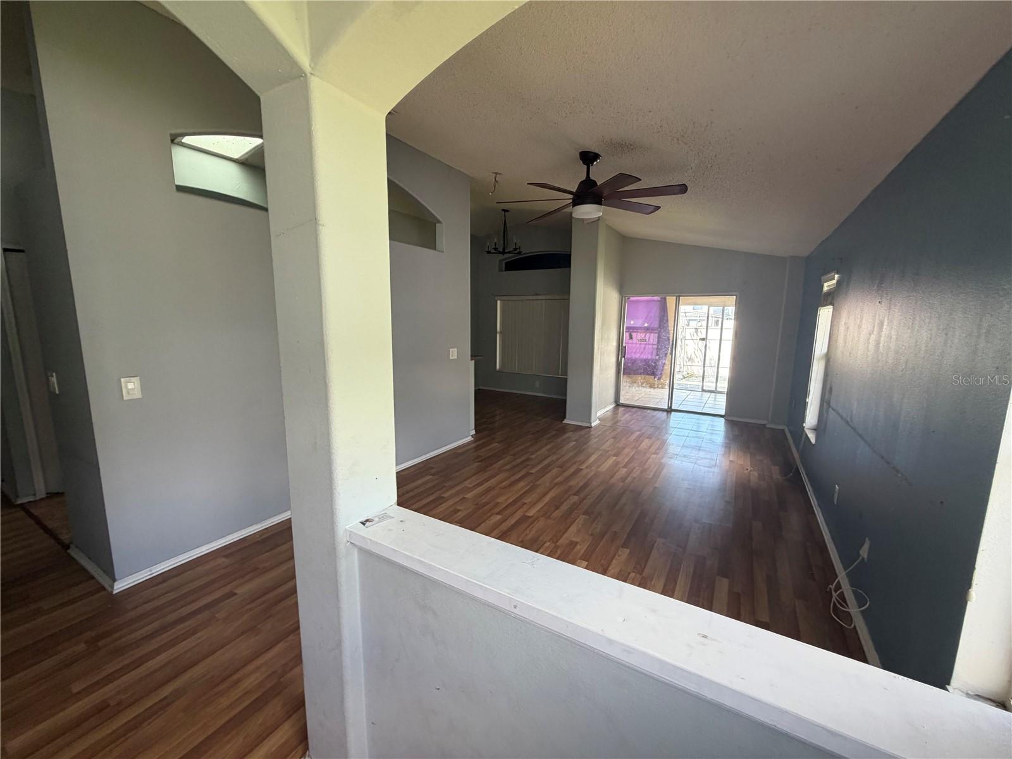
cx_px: 506
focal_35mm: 14
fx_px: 409
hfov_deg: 102.1
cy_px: 380
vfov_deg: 85.7
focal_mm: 2.22
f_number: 2.2
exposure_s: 1/121
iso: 160
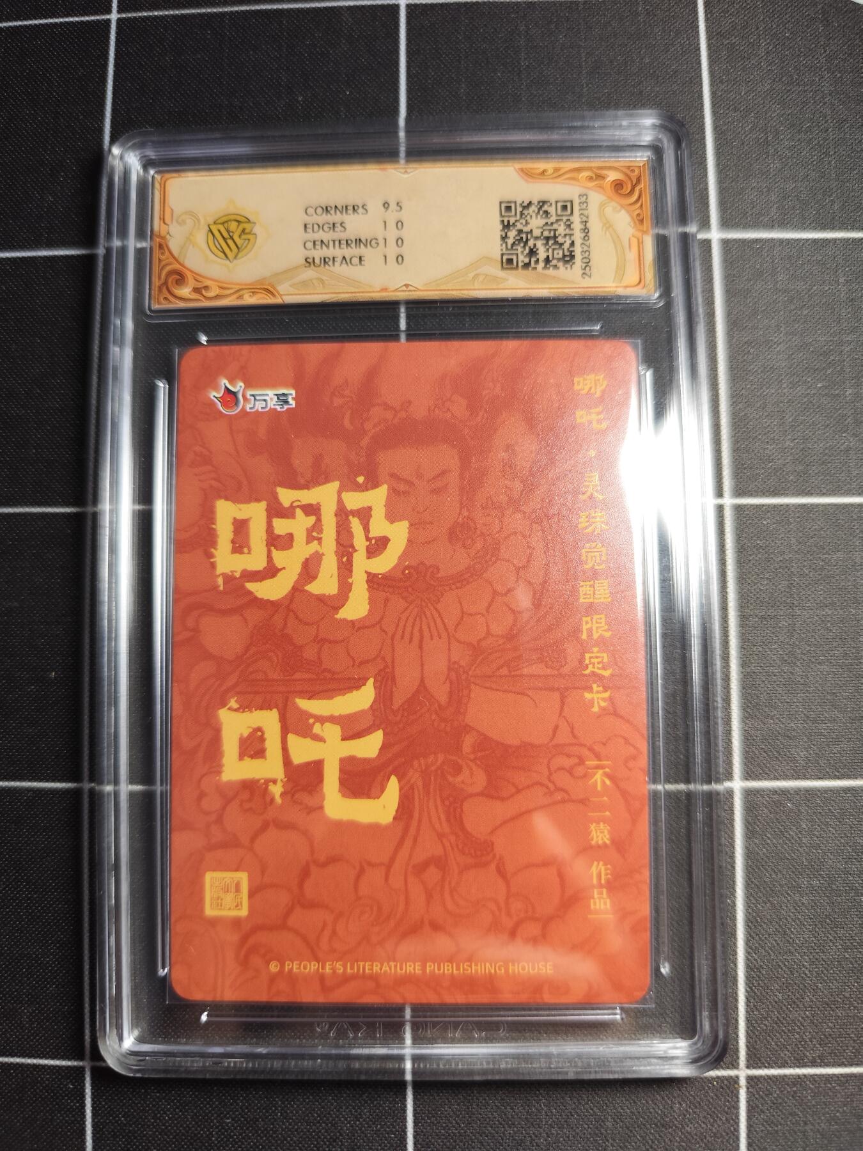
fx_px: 765
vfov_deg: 73.9
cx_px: 432
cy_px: 576
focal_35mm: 23
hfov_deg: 58.9
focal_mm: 6.14
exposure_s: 1/100
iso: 640
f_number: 1.65
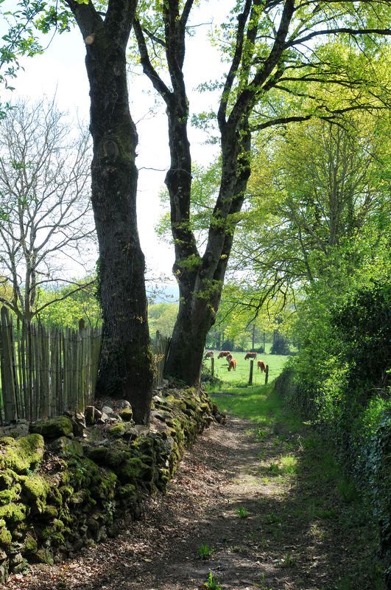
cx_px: 196
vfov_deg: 37.9
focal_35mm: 52
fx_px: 858
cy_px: 295
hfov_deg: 25.7
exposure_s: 1/125
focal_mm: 35
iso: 250
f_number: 10
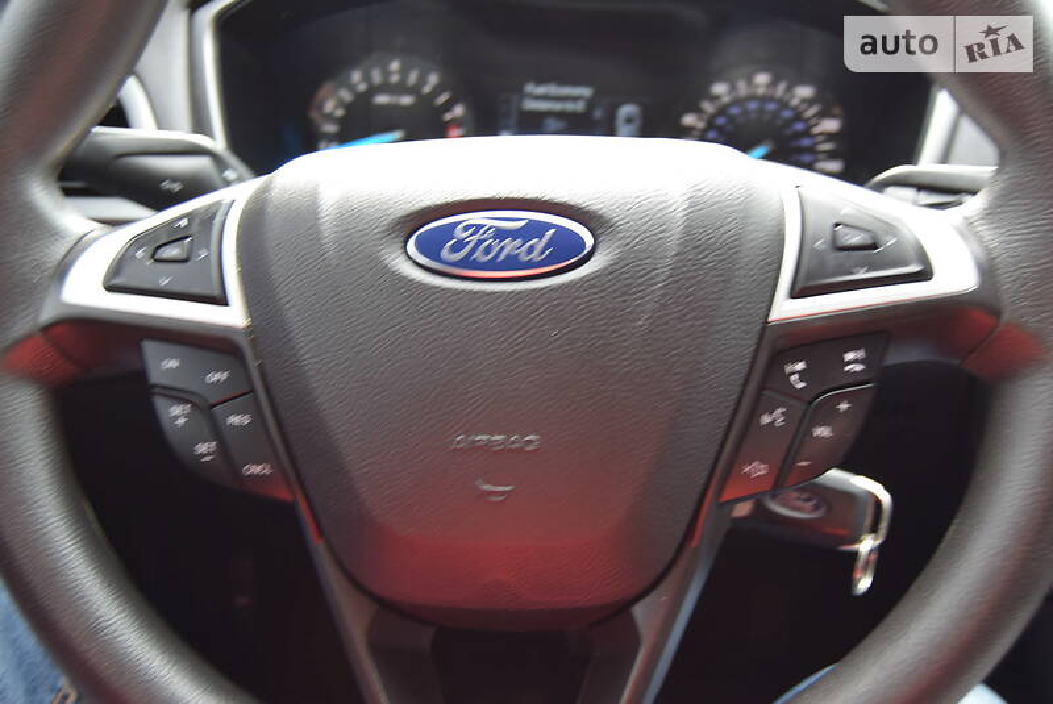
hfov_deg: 53.1
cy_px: 352
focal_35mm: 36
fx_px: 1054
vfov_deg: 36.9
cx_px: 526
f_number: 4.5
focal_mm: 24
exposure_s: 1/80
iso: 400
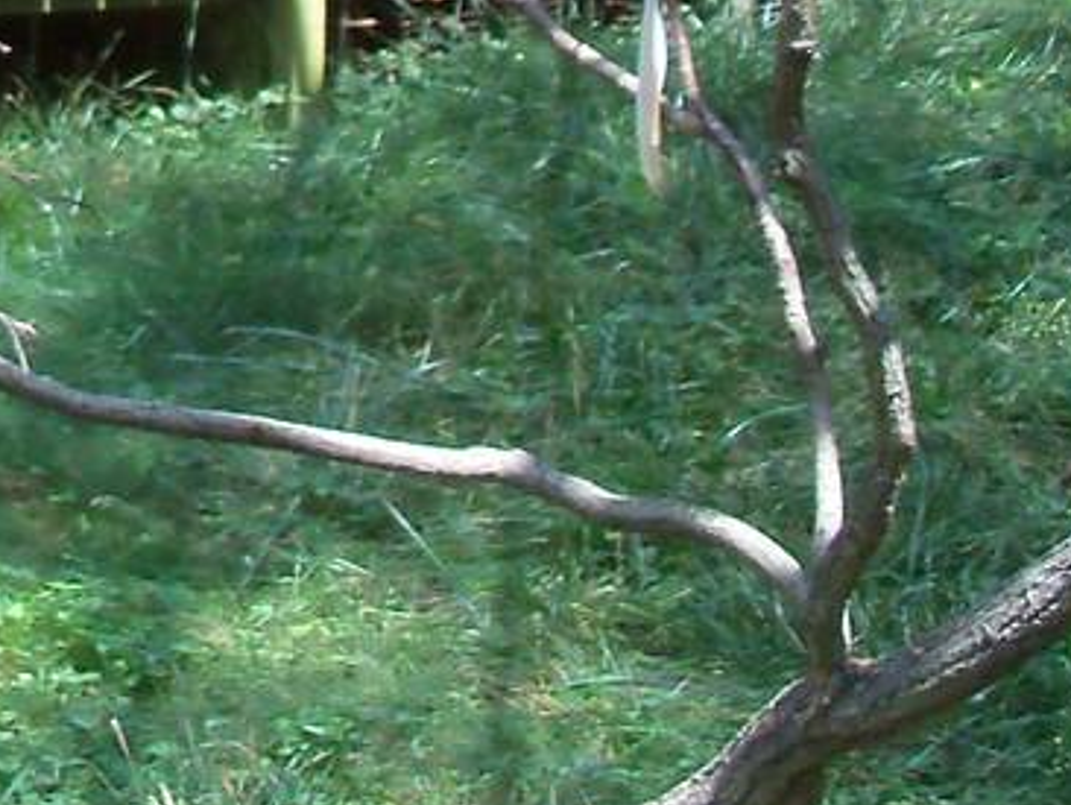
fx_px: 4737
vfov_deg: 9.2
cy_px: -685
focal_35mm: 153
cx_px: -808
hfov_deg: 12.0
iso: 80
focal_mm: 6.3
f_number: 3
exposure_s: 1/160
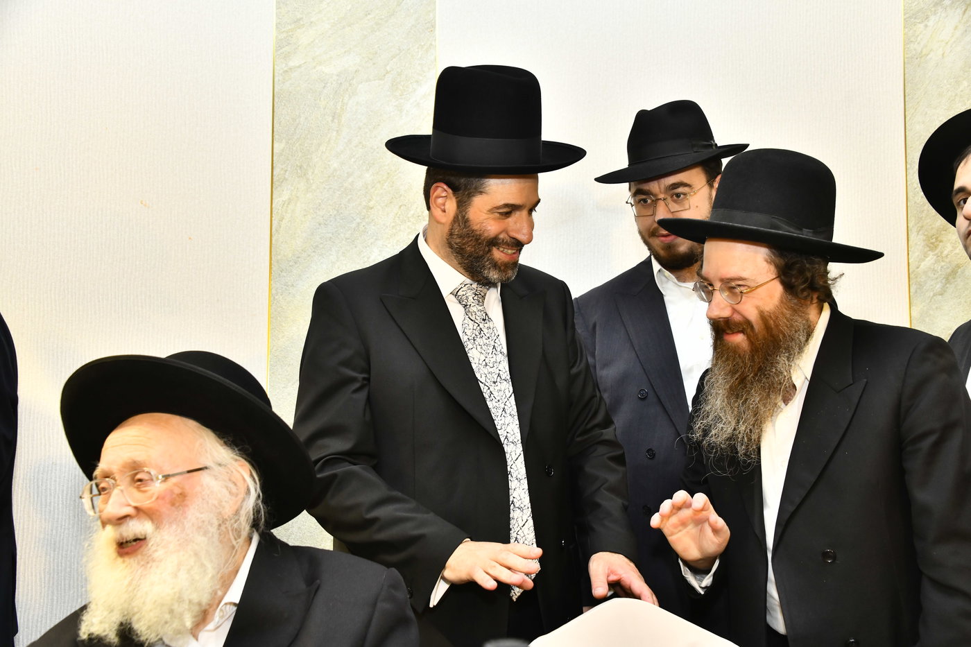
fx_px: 1187
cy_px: 324
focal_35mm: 44
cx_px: 486
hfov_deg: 44.5
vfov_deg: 30.5
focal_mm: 44
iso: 1250
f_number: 5.6
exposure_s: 1/125
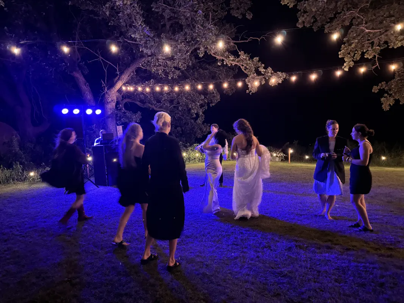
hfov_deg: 71.6
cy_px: 152
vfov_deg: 56.8
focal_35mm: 24
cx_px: 202
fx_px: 280
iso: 1600
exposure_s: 1/17
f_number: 1.78
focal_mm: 6.76
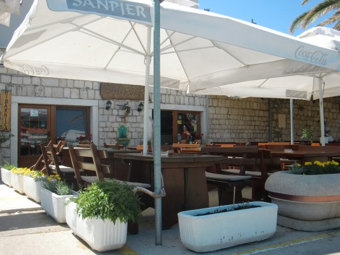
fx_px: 373
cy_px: 128
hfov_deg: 49.0
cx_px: 170
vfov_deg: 37.7
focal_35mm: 38
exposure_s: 1/125
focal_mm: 6.66
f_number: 8.9
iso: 100
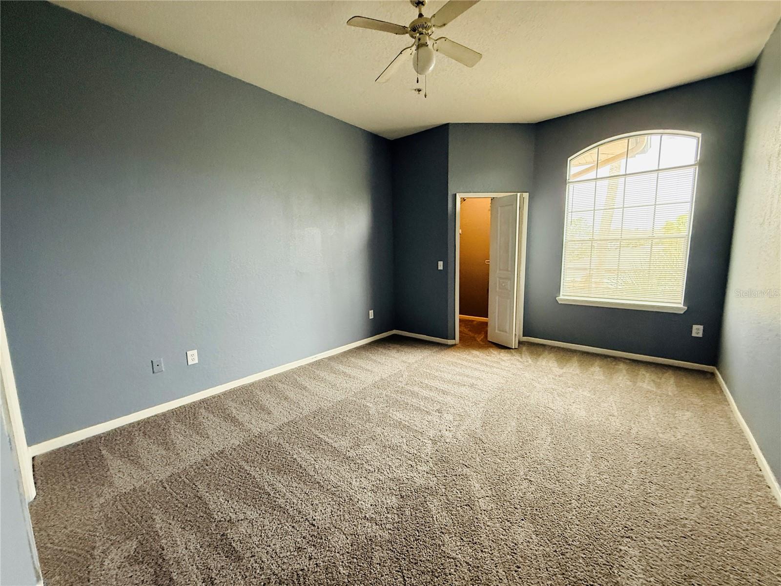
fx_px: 316
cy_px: 293
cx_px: 390
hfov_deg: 102.1
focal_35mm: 14
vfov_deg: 85.7
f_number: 2.2
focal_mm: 2.22
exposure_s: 1/60
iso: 500
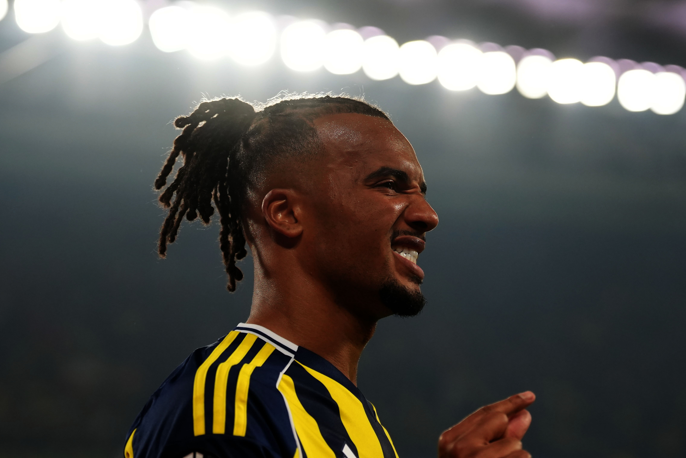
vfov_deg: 8.9
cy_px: 230
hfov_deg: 13.2
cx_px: 344
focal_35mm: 155
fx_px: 2953
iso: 2000
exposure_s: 1/2000
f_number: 3.2
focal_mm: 103
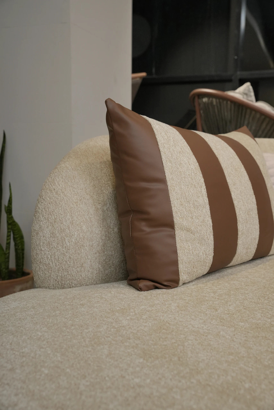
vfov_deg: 45.6
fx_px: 489
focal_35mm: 43
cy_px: 205
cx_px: 137
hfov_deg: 31.3
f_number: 5.6
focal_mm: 42.8
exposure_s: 1/200
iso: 1250
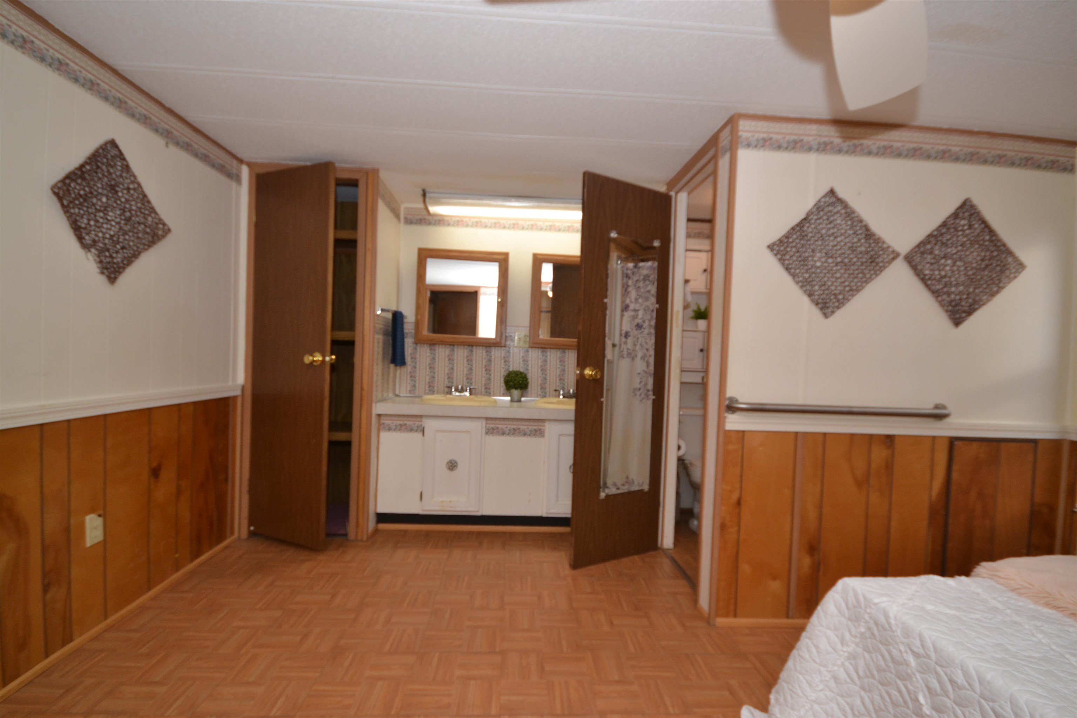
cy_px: 359
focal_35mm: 15
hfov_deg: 100.4
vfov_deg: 77.3
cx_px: 538
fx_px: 449
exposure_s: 1/60
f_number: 5.6
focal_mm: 10
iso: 400
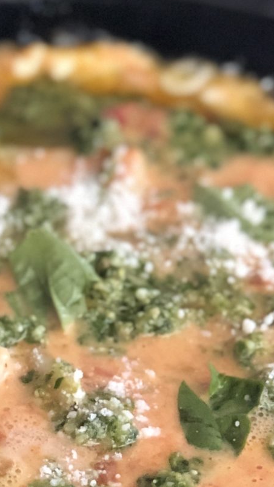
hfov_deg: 6.1
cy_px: 433
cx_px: 16
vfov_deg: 10.8
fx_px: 2556
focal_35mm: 198
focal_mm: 6.6
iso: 200
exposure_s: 1/30
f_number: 2.8
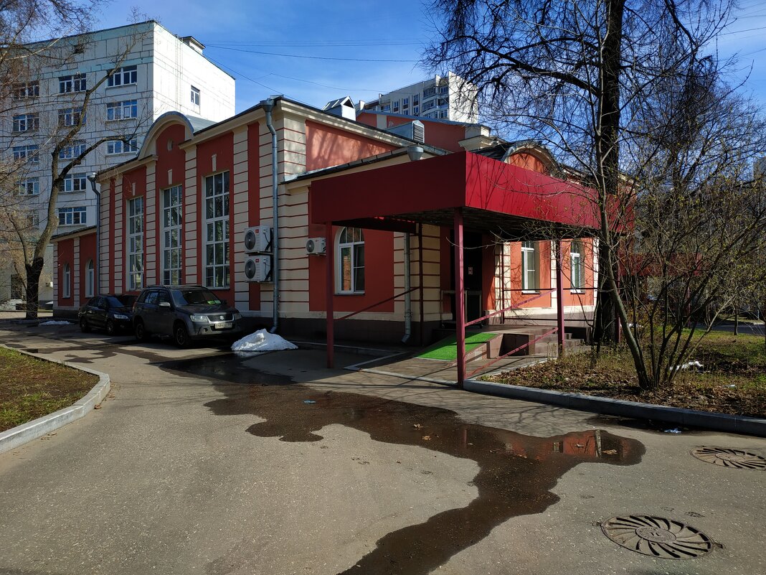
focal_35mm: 24
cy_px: 288
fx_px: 531
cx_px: 383
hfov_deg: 71.6
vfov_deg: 56.8
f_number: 1.9
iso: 100
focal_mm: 3.94
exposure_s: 1/1853
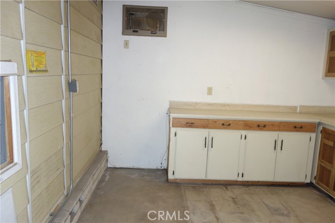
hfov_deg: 65.5
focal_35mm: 28
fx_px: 261
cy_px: 112
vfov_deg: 46.4
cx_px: 168
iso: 125
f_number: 1.8
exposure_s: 1/40
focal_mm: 10.4
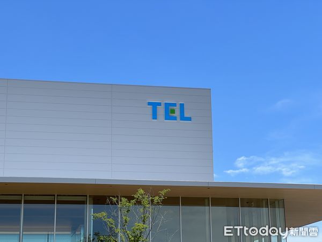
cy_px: 121
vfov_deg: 19.1
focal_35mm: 77
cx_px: 161
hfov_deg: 25.3
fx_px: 716
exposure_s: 1/896
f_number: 2.8
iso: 32
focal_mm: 9
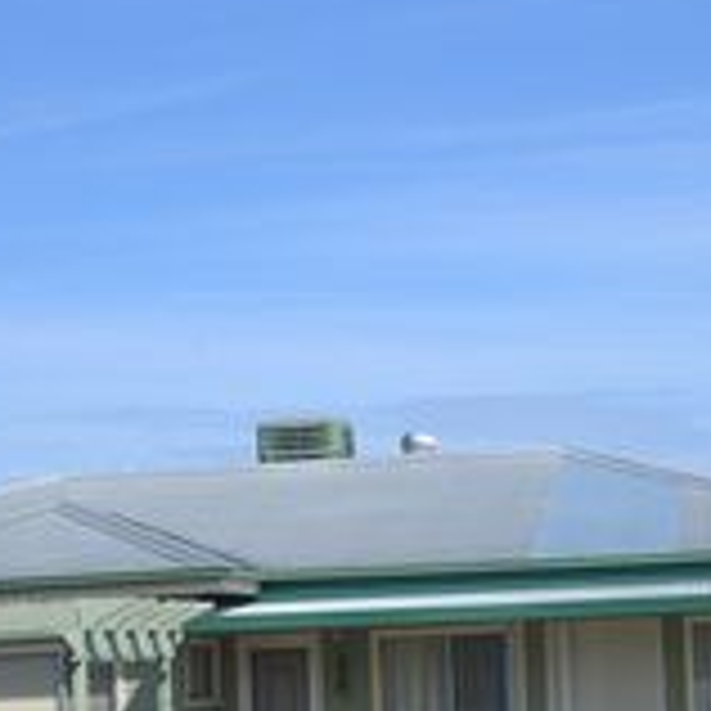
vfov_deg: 18.9
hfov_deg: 19.0
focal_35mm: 91
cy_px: 565
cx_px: 490
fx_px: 2115
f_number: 8
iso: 100
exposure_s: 1/250
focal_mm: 24
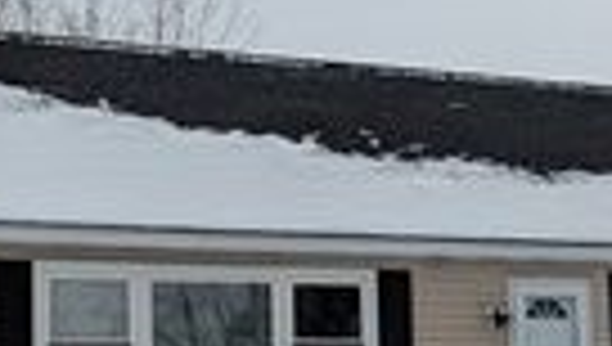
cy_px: 315
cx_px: 558
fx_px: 1560
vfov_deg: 12.6
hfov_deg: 21.7
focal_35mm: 96
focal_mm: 6.81
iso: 59
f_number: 1.85
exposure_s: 1/960
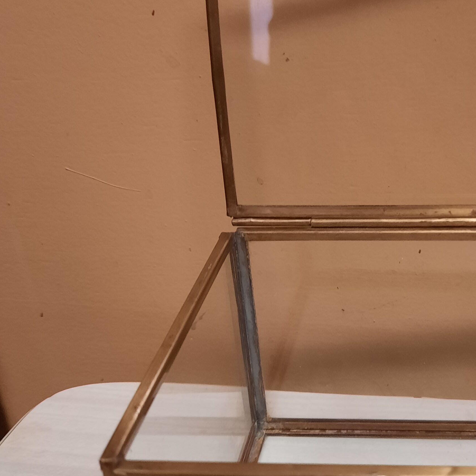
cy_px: 233
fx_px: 809
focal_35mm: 52
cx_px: 408
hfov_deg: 31.6
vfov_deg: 32.8
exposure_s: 1/33
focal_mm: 4.6
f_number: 2
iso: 250
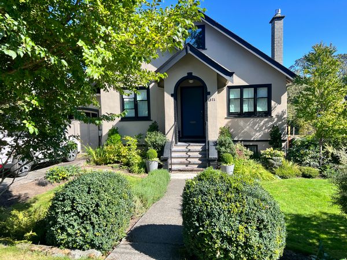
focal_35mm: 26
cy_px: 130
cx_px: 174
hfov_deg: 67.3
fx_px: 261
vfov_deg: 53.1
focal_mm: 5.7
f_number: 1.5
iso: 50
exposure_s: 1/1326
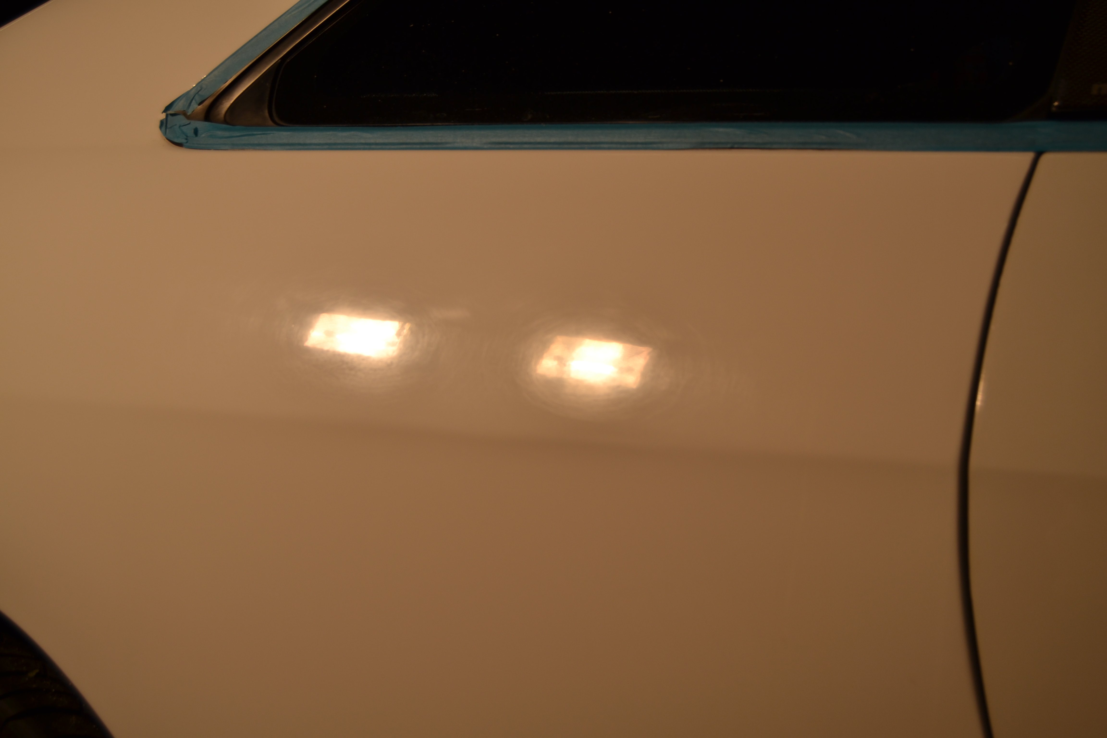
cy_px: 369
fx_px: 1430
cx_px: 554
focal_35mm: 46
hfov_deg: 42.3
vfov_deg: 28.9
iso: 100
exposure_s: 1/125
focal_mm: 31
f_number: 5.6
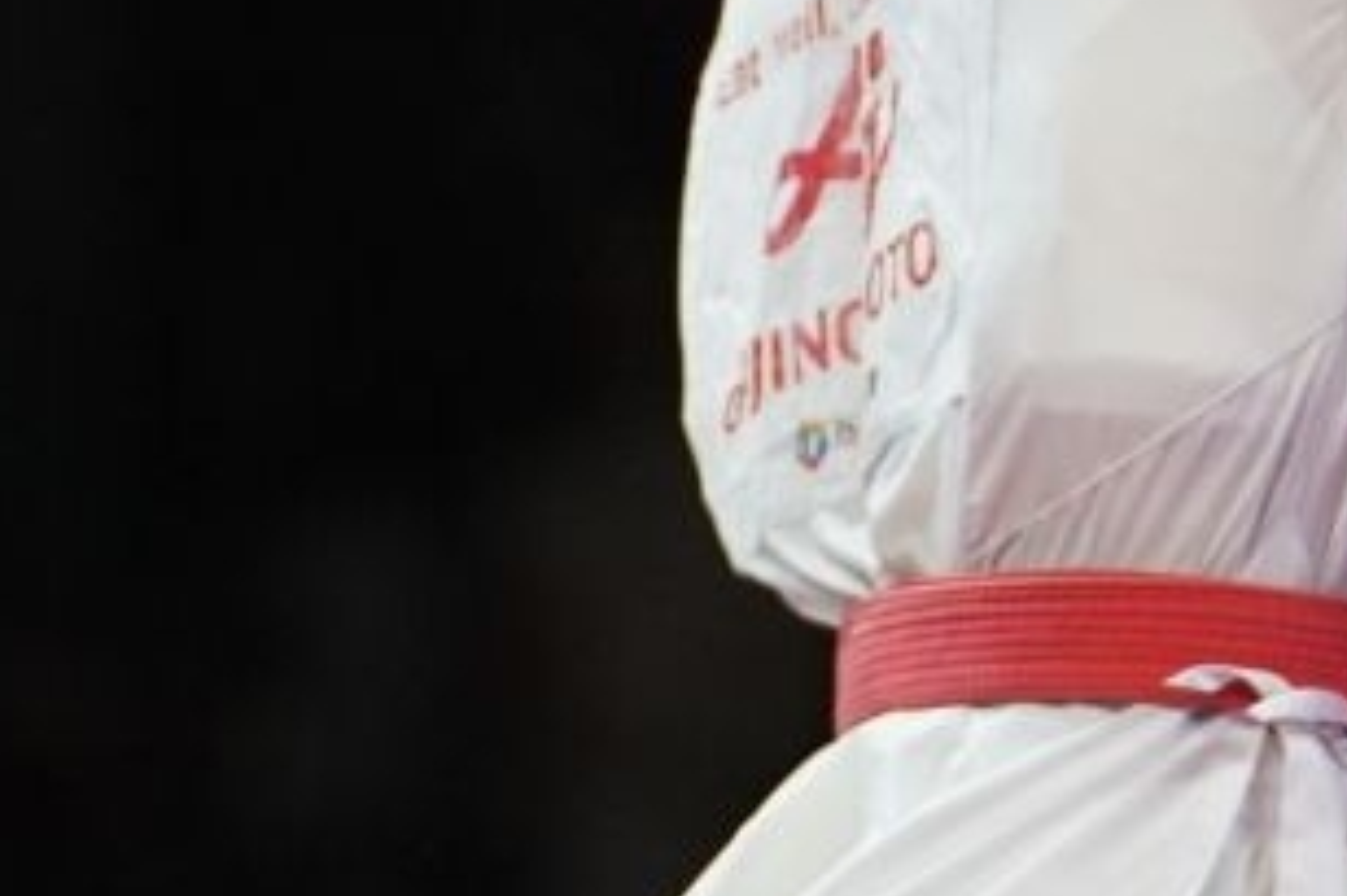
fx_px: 36086
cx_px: 730
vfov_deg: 1.4
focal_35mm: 965
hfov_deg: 2.1
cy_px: -35
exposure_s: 1/1000
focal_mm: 165
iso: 2000
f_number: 2.8
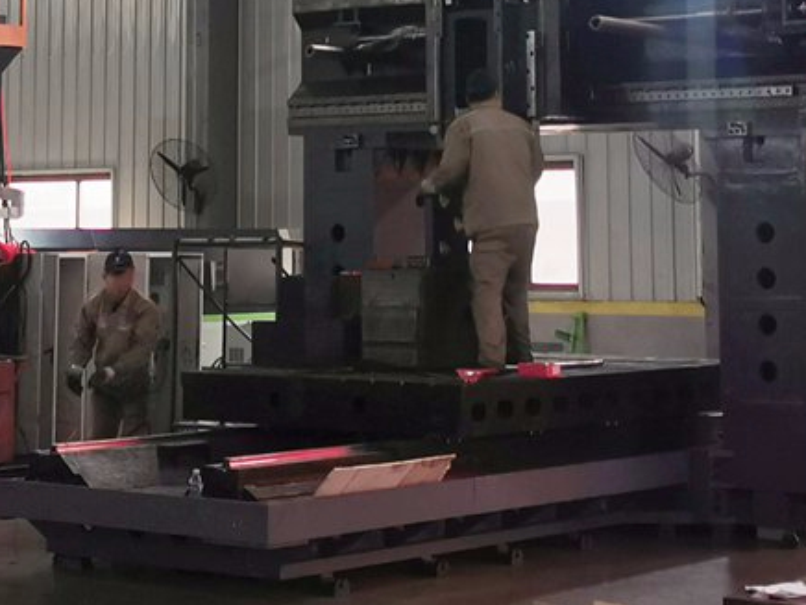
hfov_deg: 28.1
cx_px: 451
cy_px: 165
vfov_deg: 21.2
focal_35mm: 69
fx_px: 1607
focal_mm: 5.56
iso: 100
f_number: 1.6
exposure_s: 1/100
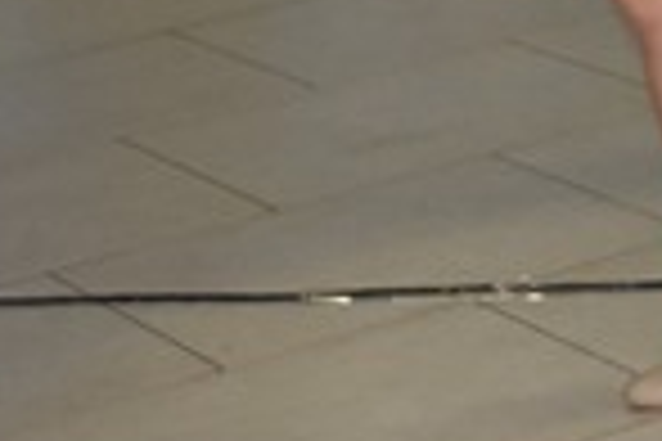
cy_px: -526
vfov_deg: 5.8
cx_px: 1396
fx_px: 4229
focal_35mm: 230
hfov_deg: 8.4
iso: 1100
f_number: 4
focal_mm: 30
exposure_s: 1/60
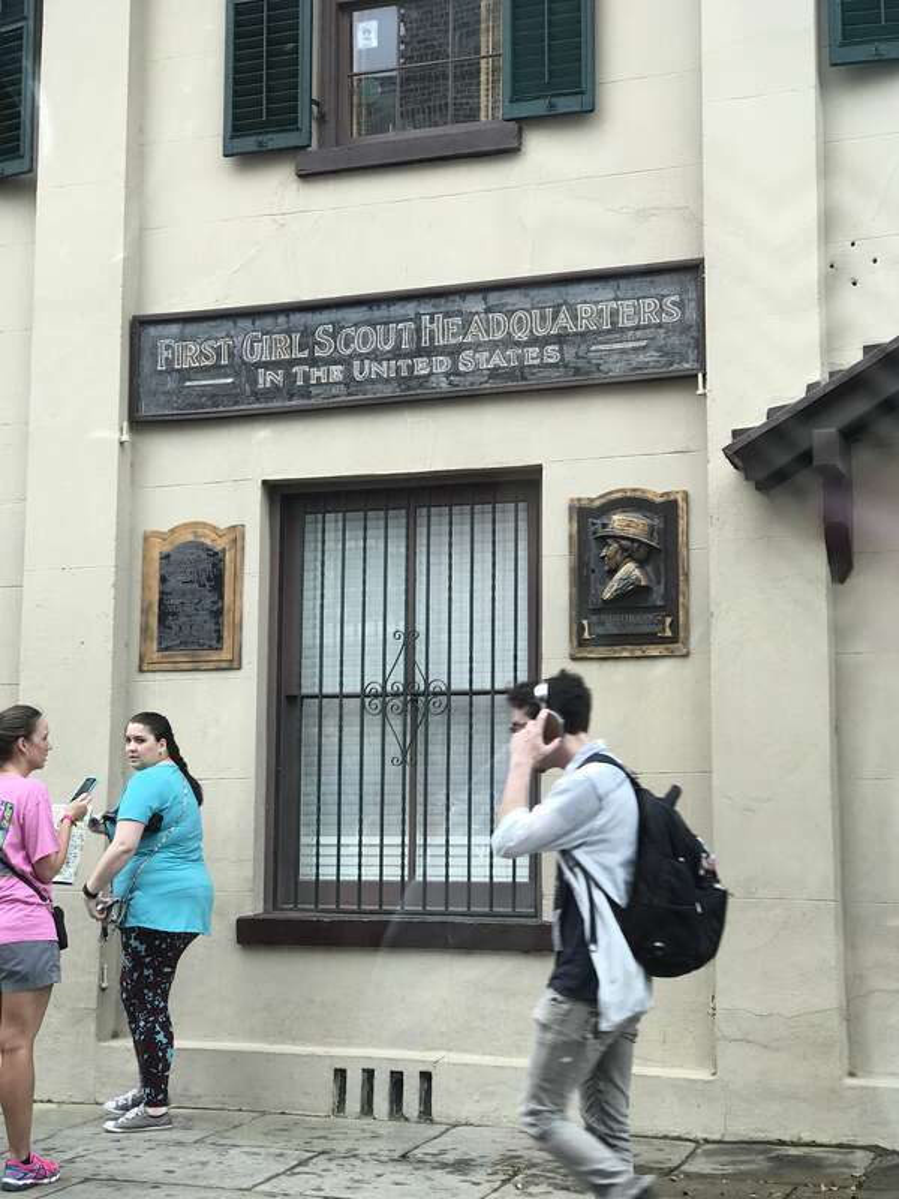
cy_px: 600
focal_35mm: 57
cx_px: 450
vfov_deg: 33.8
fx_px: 1974
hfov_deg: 25.7
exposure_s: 1/94
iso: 25
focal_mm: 6.6
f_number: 2.8
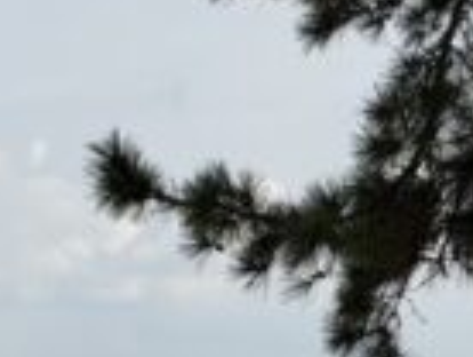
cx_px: 411
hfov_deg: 7.4
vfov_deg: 5.6
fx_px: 3655
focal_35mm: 267
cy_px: 316
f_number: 1.78
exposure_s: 1/7874
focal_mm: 6.76
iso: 80
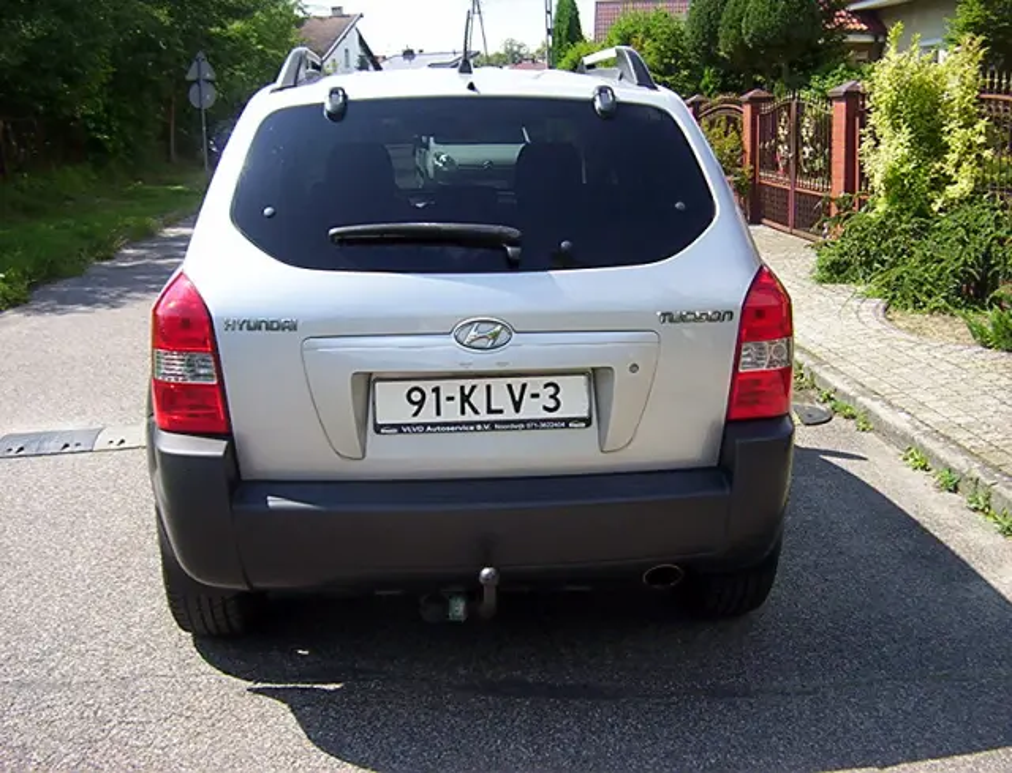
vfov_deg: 37.2
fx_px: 1148
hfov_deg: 47.6
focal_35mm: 39
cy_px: 386
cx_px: 506
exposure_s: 1/613
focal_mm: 5.26
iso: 100
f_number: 3.84
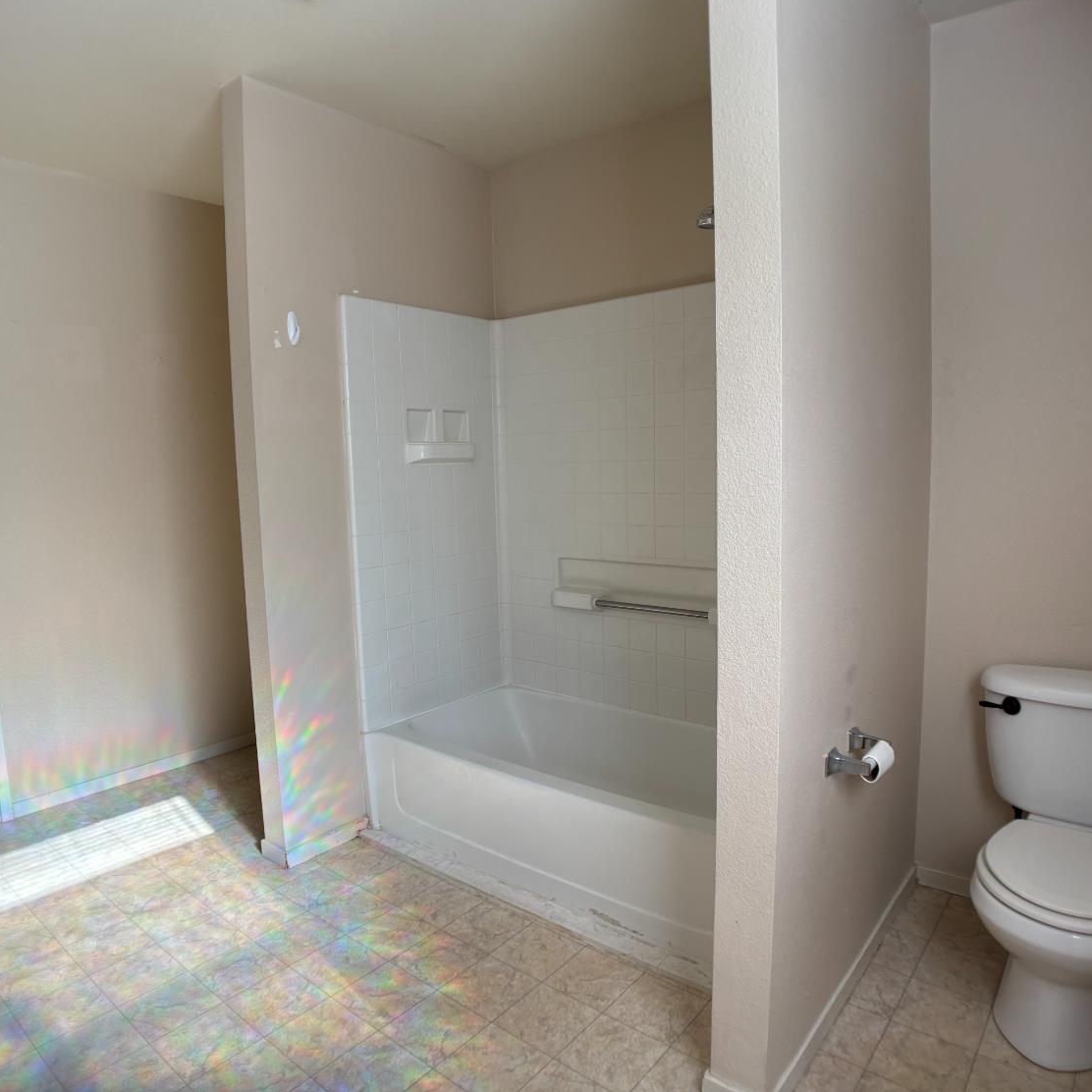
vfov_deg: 52.5
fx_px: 1106
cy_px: 541
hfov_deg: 52.5
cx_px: 537
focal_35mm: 31
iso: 50
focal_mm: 5.96
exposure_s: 1/196
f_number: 1.6
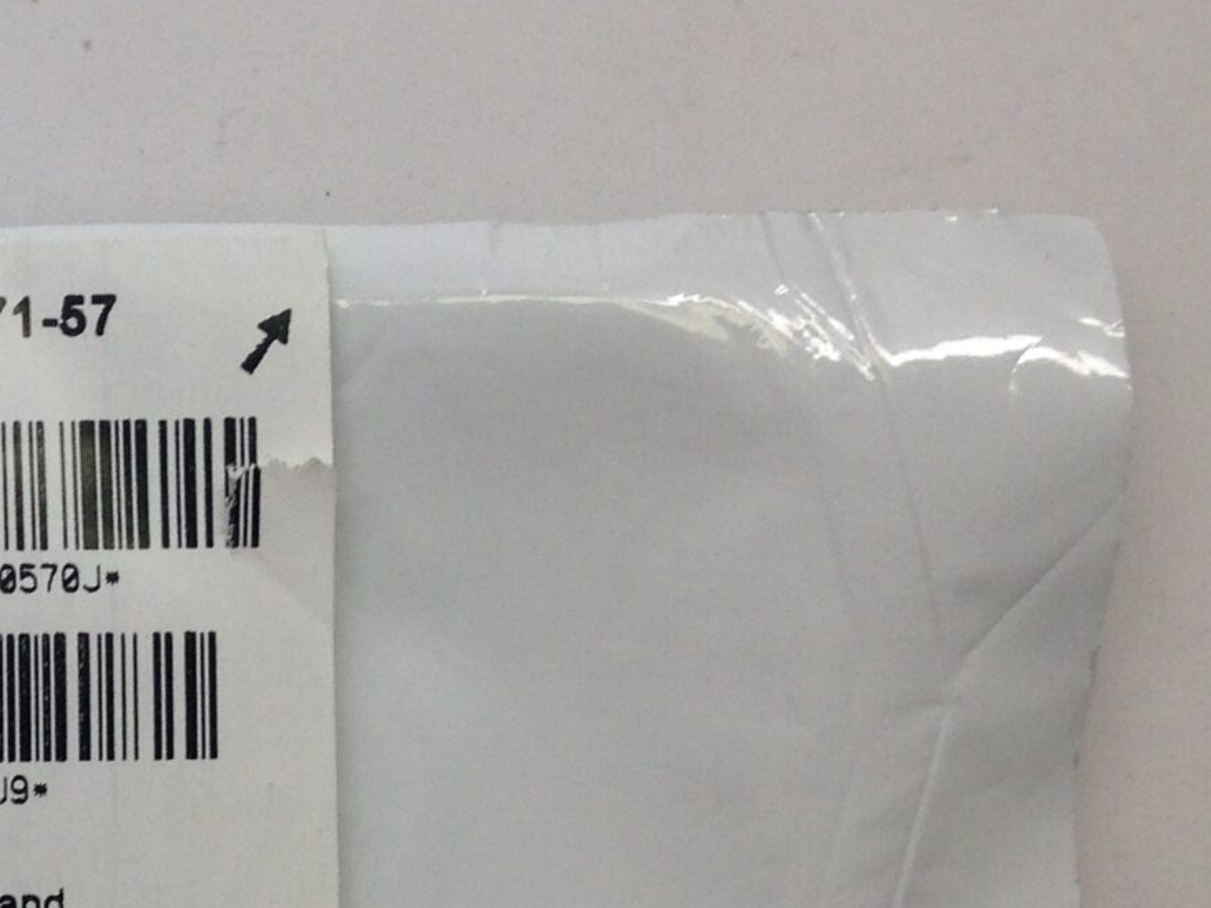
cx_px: -493
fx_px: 3358
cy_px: 585
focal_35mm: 96
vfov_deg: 15.4
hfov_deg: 18.6
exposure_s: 1/60
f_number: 2.4
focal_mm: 4.12
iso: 50
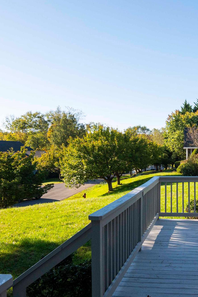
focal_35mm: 37
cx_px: 177
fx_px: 305
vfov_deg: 51.9
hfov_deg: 34.1
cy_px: 147
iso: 1000
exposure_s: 1/640
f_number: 13
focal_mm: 16
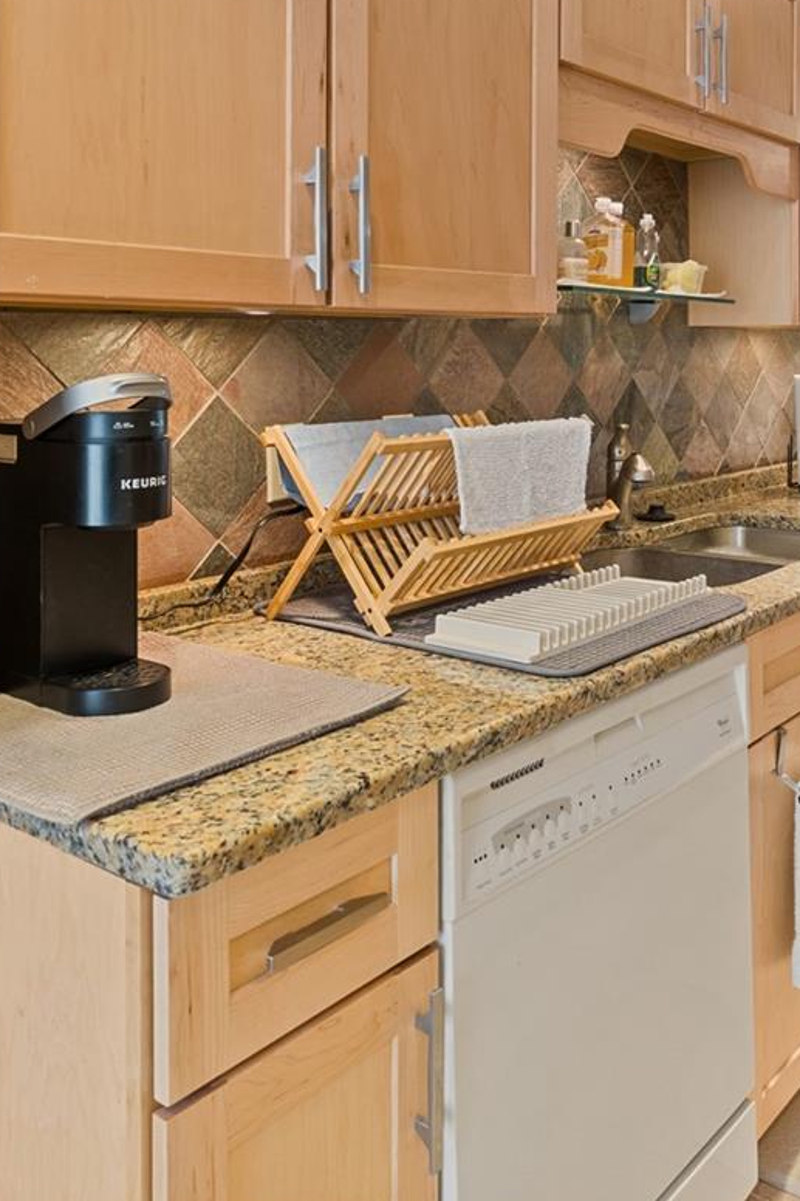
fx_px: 1100
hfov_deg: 38.7
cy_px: 381
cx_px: 621
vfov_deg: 55.8
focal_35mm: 33
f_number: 9
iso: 500
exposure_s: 1/2
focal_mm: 16
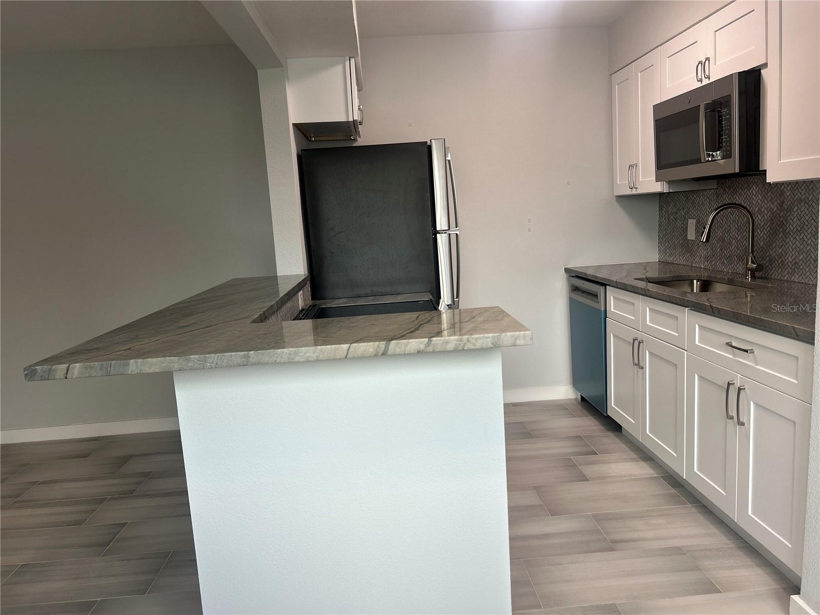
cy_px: 308
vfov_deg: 53.1
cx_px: 410
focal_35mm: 26
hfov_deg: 67.3
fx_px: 616
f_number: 1.5
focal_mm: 5.7
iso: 64
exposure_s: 1/120
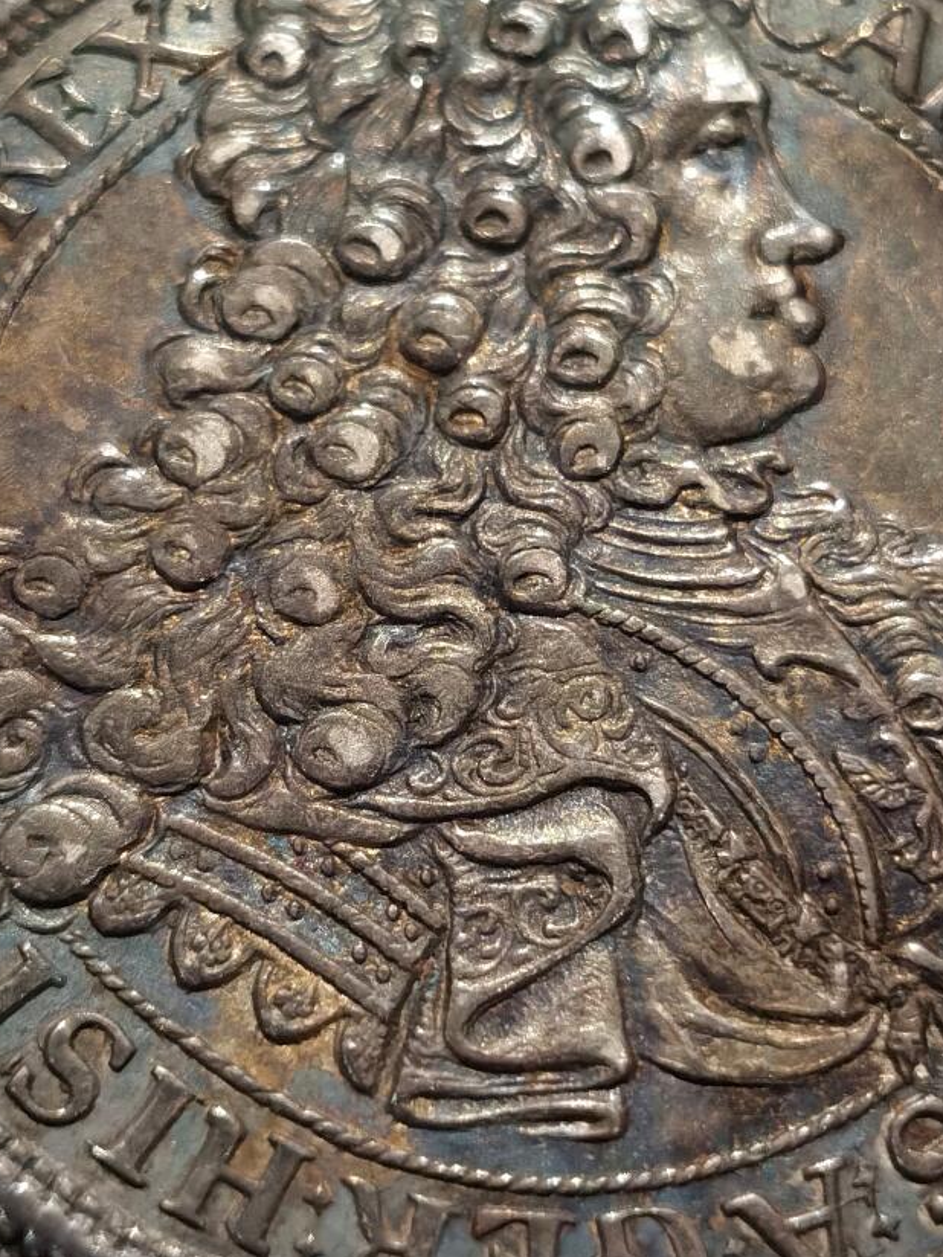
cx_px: 542
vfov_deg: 16.7
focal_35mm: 118
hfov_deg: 12.6
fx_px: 4286
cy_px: 516
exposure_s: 1/100
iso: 160
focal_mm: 5.56
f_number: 16
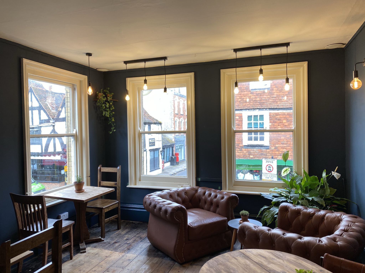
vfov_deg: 53.1
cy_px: 136
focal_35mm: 26
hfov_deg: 67.3
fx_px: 274
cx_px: 182
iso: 40
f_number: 1.8
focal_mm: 4.25
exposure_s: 1/100
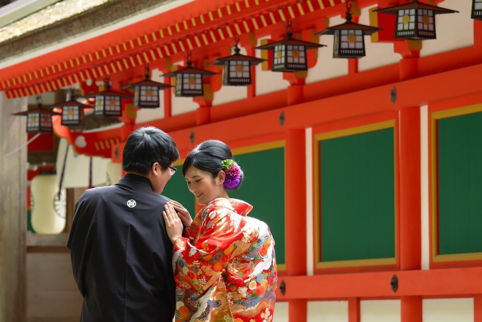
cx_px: 238
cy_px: 178
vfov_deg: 6.5
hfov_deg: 9.7
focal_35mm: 213
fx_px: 2853
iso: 2000
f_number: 8
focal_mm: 185
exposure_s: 1/100
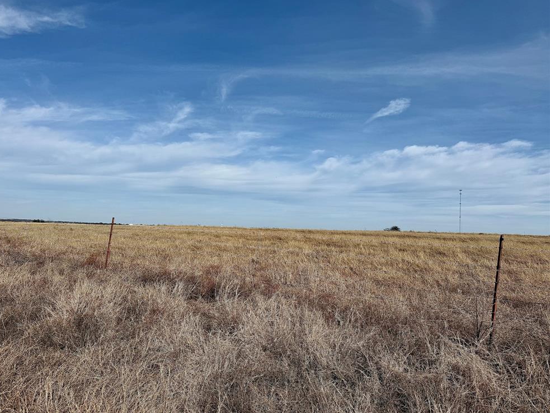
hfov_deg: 69.4
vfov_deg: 54.9
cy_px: 203
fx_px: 397
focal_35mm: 25
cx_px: 264
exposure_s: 1/10309
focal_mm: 6.76
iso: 80
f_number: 1.78
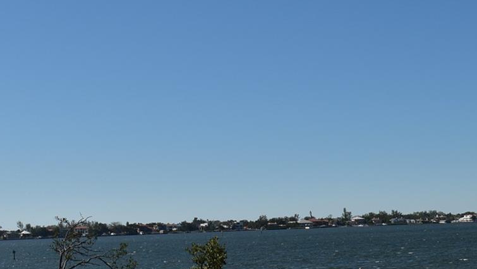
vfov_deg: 14.9
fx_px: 1012
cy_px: 266
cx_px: 440
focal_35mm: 80
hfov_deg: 25.6
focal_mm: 24
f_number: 10
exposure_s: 1/200
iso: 100
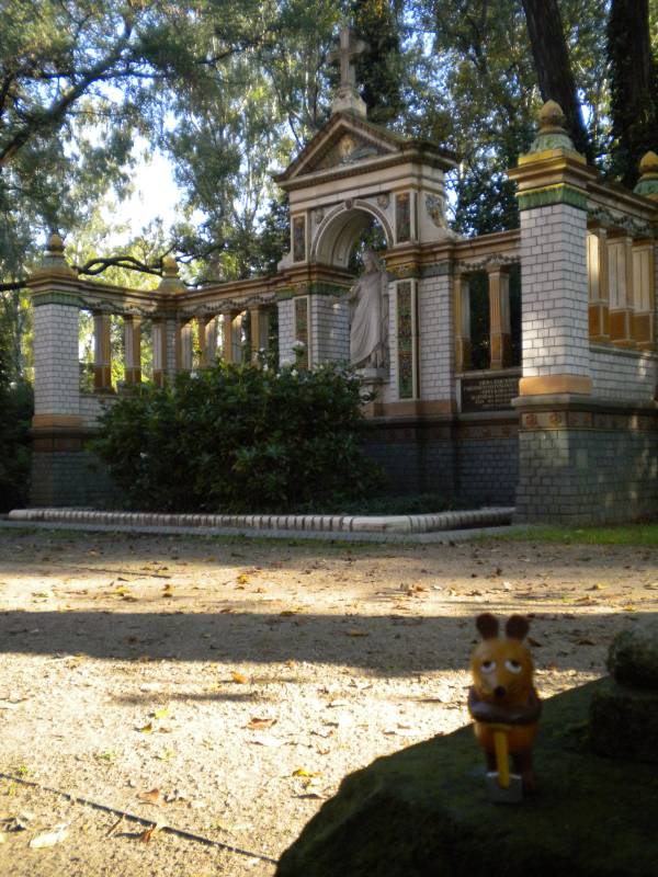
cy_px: 438
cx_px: 329
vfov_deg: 45.8
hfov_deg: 35.1
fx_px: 1039
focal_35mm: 41
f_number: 3.5
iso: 384
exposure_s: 1/500
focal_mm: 7.4
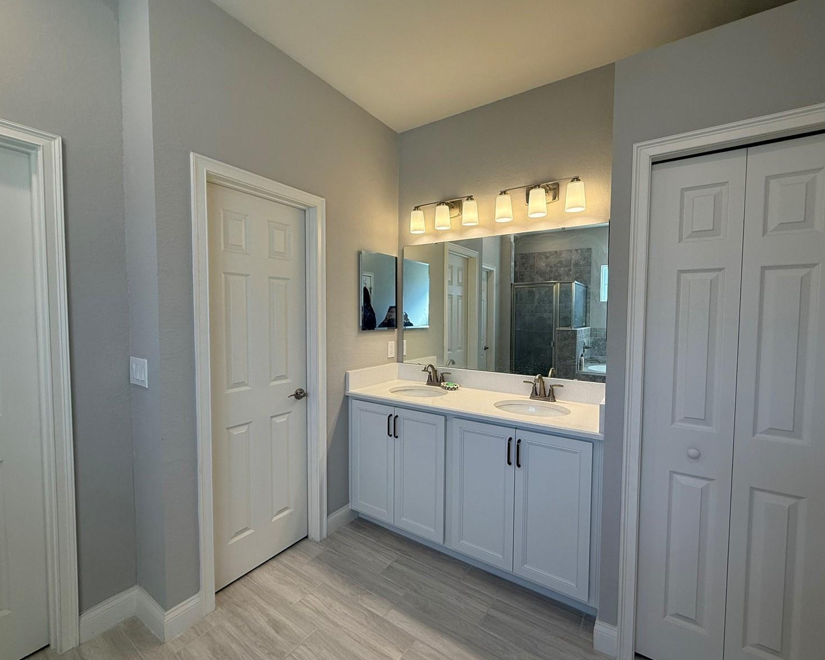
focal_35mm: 15
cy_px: 332
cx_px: 432
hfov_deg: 96.7
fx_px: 366
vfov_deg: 84.0
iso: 64
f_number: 2.2
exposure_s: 1/141
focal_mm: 2.22
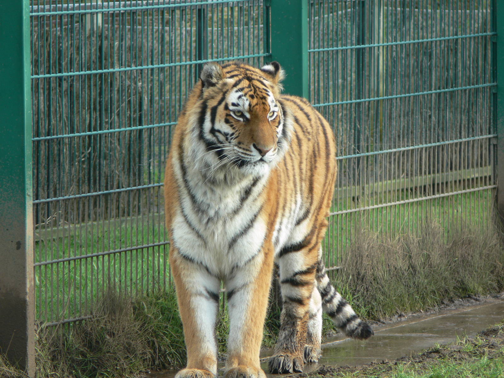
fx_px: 6115
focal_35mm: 420
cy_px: 189
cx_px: 252
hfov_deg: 4.7
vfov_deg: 3.5
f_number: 4
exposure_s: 1/60
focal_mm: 88.8
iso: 80
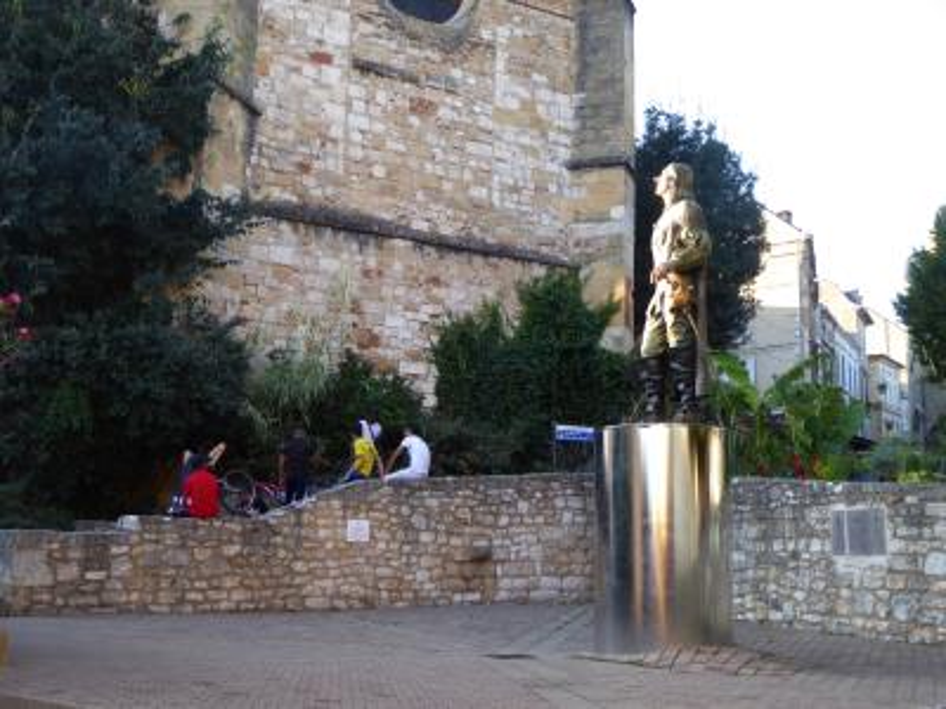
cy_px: 354
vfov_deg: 34.3
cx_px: 473
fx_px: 1148
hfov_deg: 44.8
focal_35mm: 42
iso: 100
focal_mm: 7.2
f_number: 3.8
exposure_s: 1/60
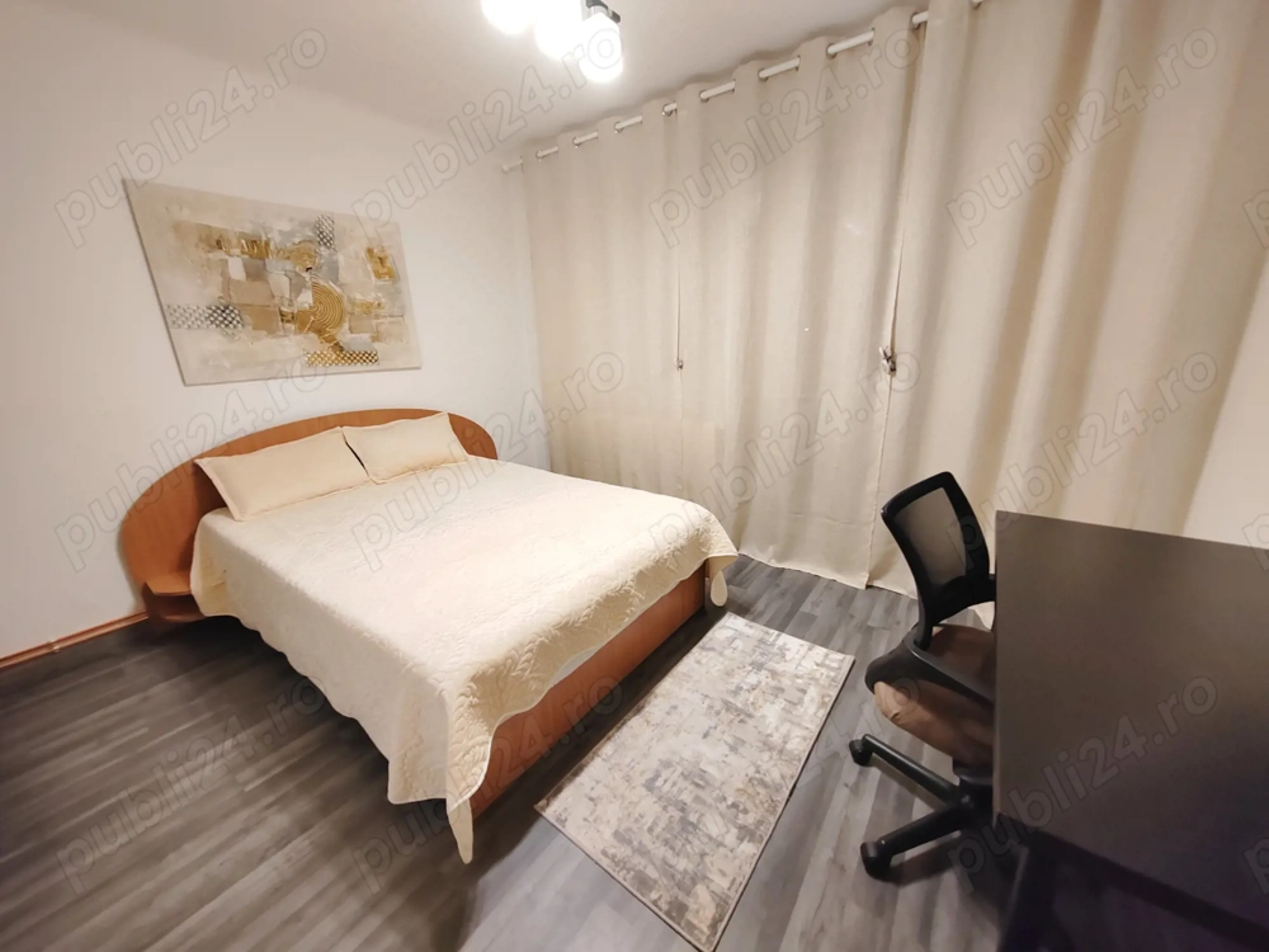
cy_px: 476
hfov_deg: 106.2
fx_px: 477
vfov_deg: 89.9
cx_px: 634
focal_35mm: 13
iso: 400
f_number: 2.2
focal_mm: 2.16
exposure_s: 1/33
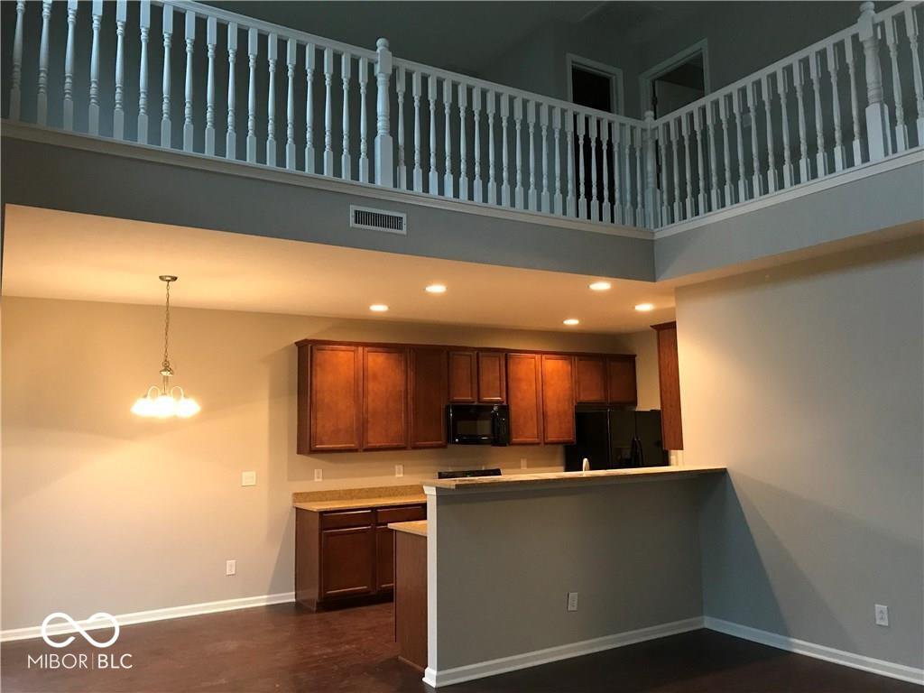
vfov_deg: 49.7
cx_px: 462
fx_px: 747
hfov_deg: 63.4
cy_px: 346
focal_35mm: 28
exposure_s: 1/15
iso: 100
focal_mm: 3.99
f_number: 1.8
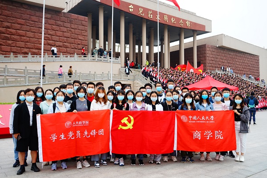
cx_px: 134
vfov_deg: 42.3
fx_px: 230
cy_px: 89
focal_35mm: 31
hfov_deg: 60.3
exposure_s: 1/50
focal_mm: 31
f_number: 10
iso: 100
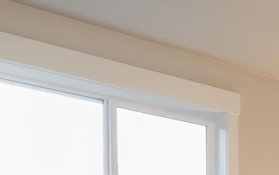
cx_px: 228
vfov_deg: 13.3
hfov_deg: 25.0
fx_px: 616
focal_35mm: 81
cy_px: 374
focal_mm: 17
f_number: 8
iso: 200
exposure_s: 1/3
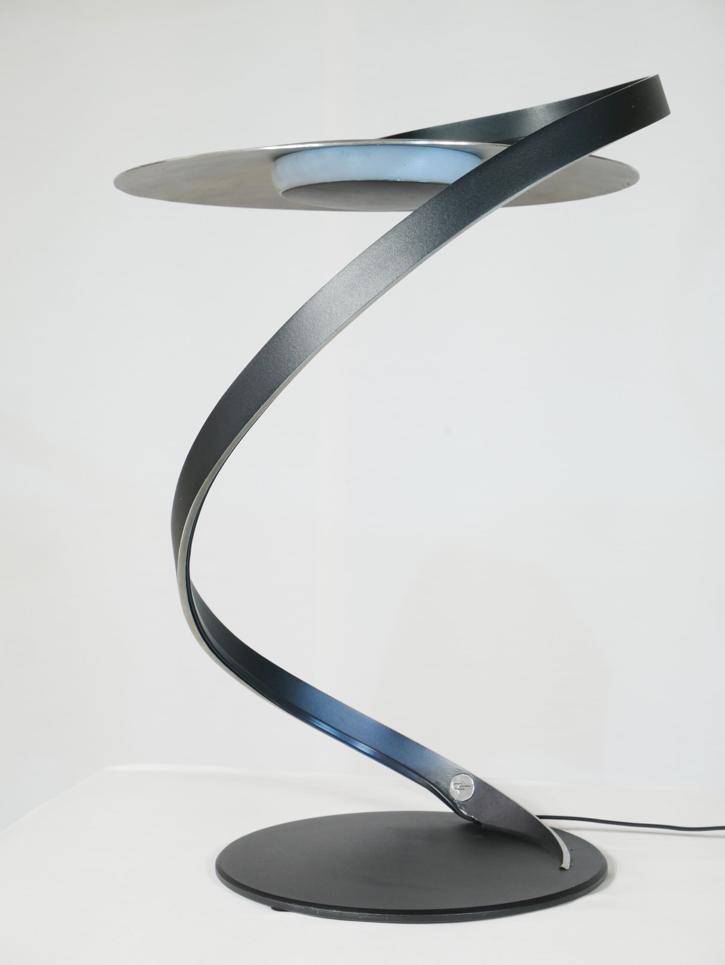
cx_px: 362
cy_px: 482
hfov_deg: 22.9
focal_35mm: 64
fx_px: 1786
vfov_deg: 30.3
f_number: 8
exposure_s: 1/13
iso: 200
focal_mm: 32
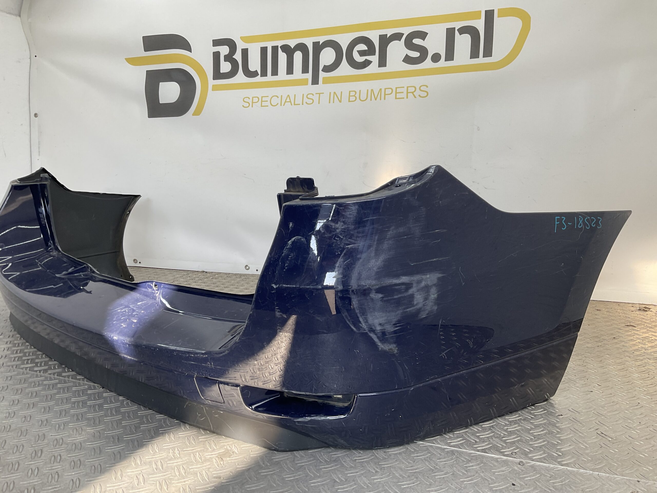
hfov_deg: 61.7
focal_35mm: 29
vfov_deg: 48.2
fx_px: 550
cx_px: 328
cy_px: 246
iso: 16
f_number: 1.8
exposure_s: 1/157
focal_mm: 3
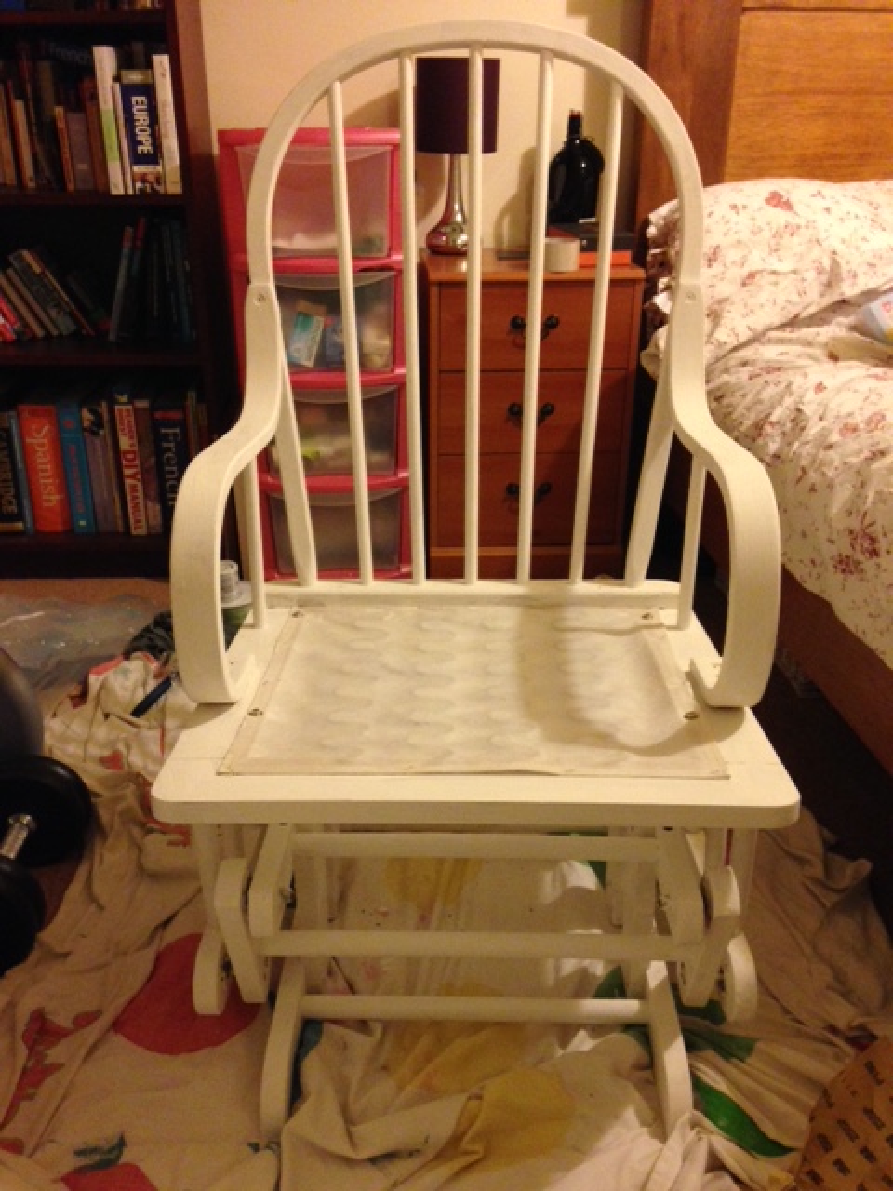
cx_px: 446
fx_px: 1135
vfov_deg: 55.4
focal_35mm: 33
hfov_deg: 42.9
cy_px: 596
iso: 250
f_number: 2.4
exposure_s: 1/20
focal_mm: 4.12
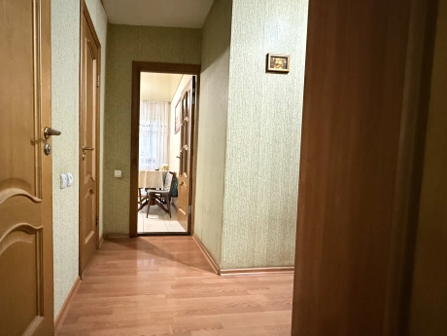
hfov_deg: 83.2
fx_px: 245
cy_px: 181
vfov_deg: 68.6
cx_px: 170
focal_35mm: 19
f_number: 2.2
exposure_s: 1/50
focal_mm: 2.22
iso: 1250
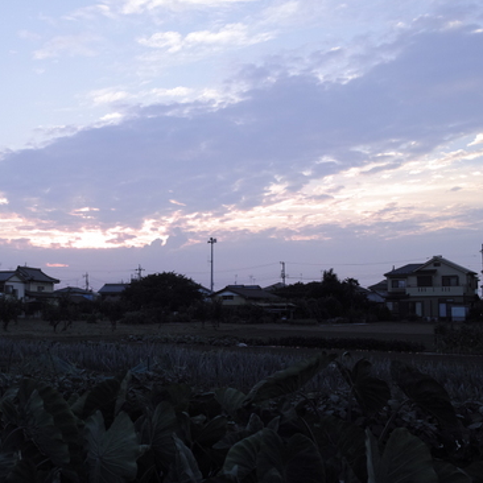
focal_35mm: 39
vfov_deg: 42.8
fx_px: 616
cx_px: 136
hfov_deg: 41.9
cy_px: 248
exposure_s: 1/100
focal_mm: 19
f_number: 4.5
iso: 200
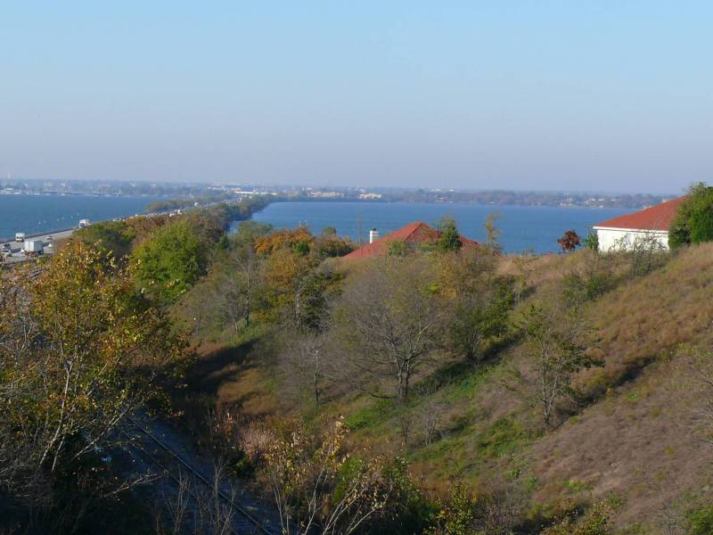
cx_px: 356
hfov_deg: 17.9
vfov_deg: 13.5
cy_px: 268
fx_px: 2266
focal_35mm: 110
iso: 100
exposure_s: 1/400
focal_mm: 13.9
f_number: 5.6
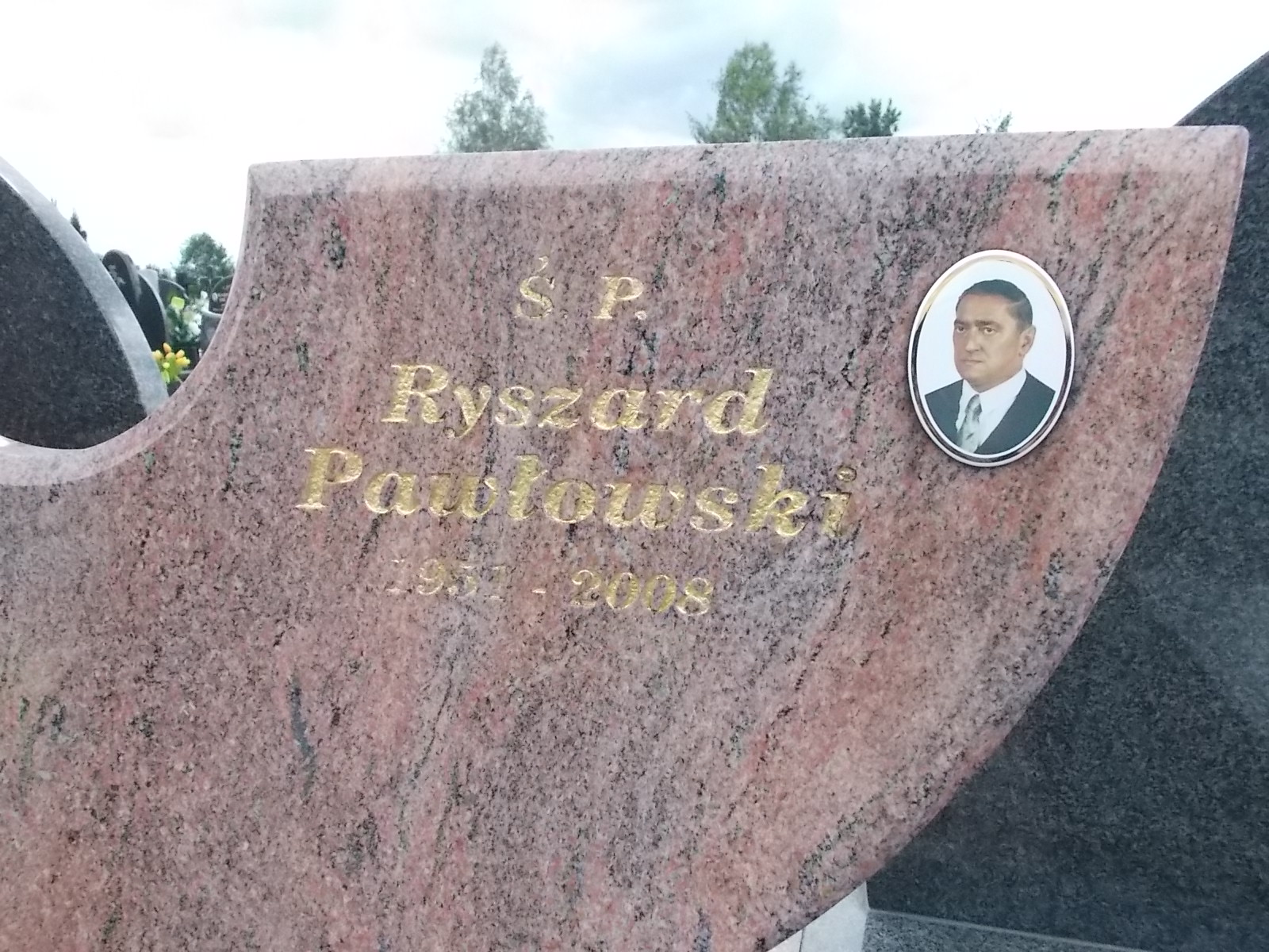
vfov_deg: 53.1
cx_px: 634
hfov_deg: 67.3
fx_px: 953
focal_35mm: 26
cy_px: 476
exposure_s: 1/250
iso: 400
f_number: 8
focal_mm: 4.6
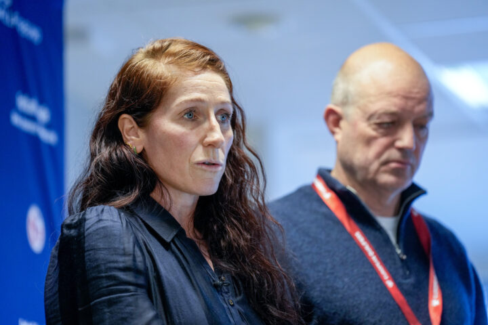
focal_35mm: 200
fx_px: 2711
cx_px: 244
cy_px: 162
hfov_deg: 10.3
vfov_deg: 6.9
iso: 1600
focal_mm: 200
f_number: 2.8
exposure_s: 1/160
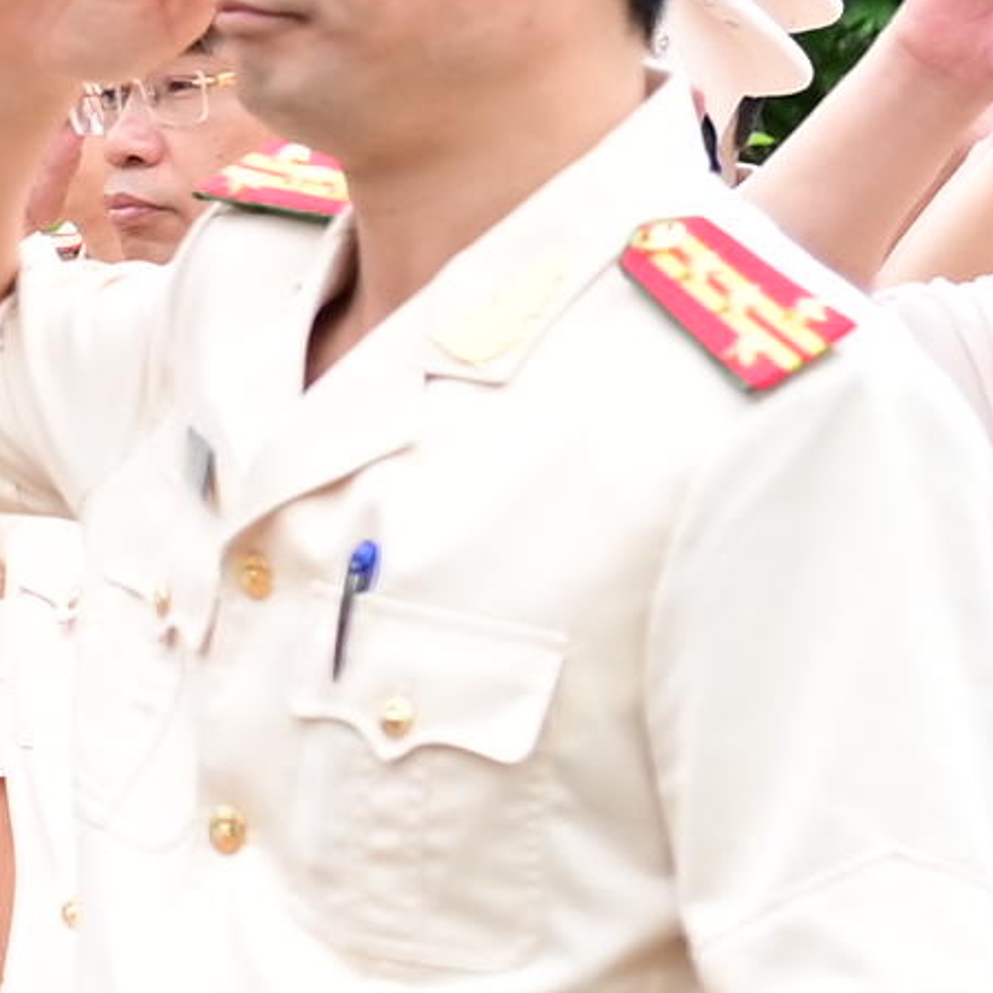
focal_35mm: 316
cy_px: 545
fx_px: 10256
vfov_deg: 5.5
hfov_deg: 4.9
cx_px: -3374
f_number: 4
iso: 320
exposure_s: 1/200
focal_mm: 37
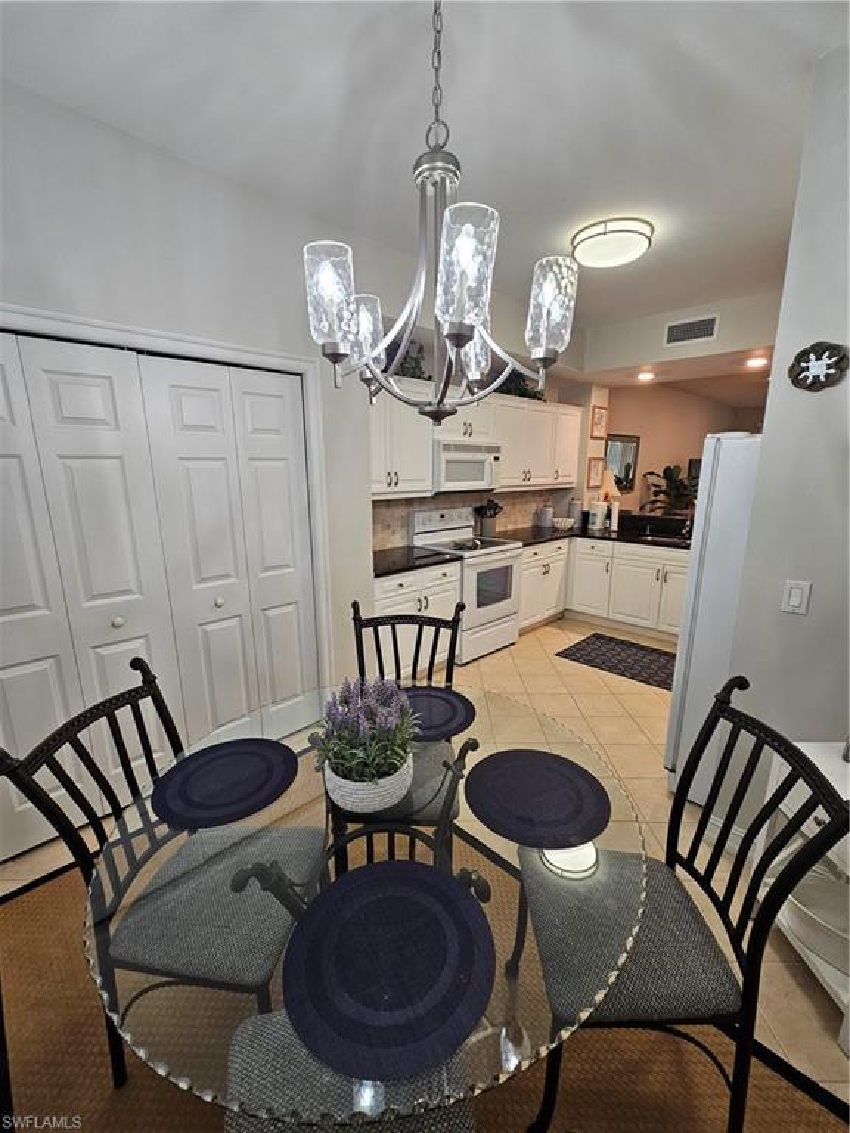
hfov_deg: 89.9
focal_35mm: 13
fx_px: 426
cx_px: 425
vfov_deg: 106.2
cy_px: 566
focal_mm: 2.2
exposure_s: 1/60
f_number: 2.2
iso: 125
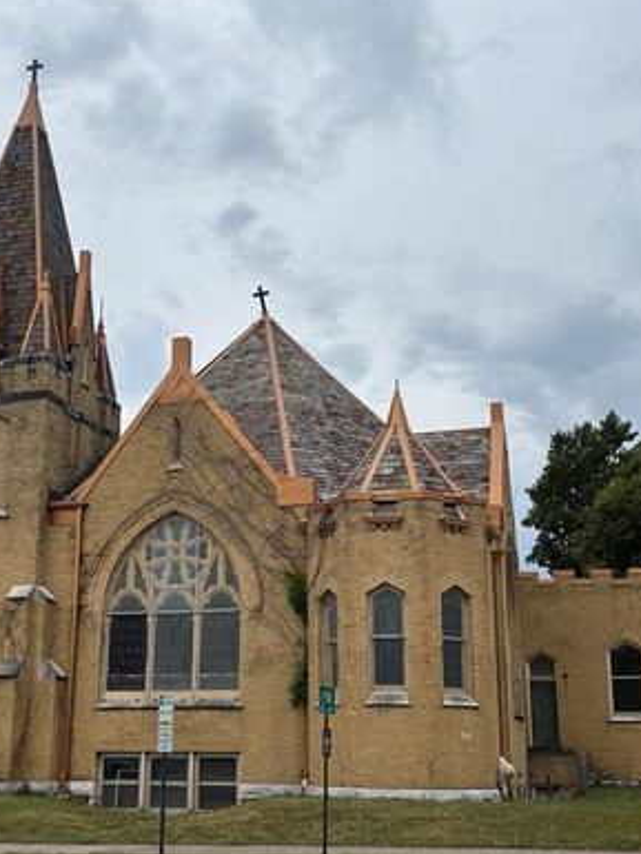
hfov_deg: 32.1
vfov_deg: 42.0
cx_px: 271
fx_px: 1110
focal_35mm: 45
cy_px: 480
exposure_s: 1/840
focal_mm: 5.96
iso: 50
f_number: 1.6
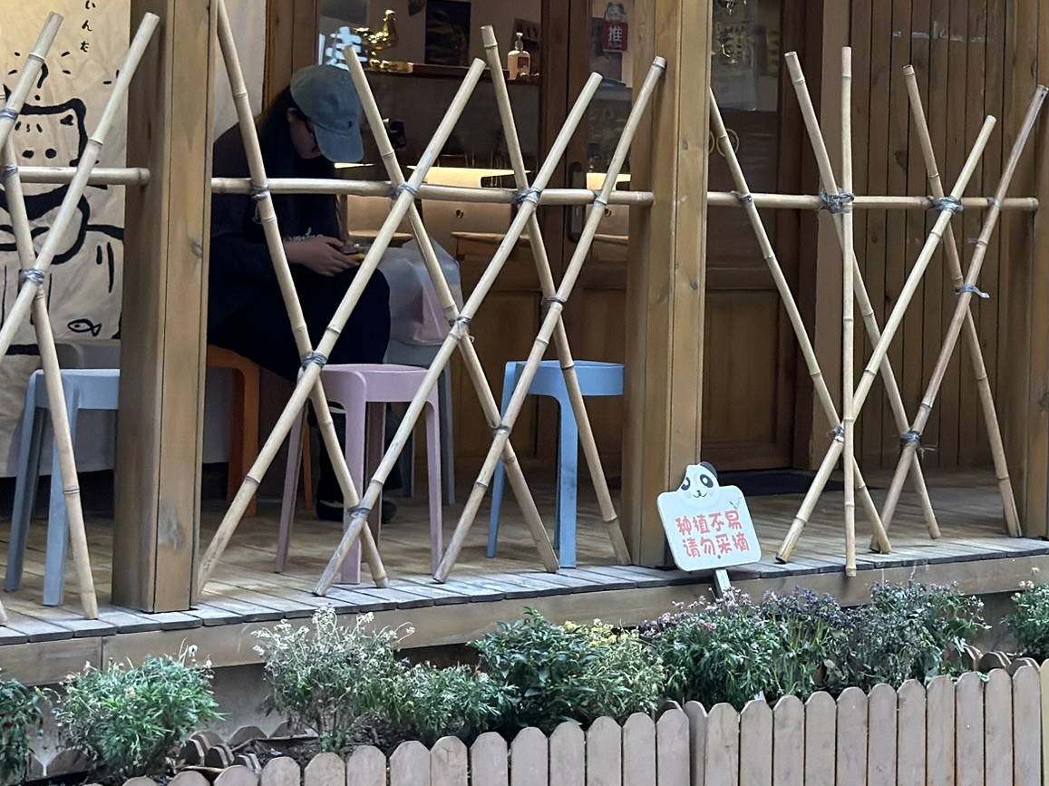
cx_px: 740
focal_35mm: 85
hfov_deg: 22.9
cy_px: 159
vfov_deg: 17.2
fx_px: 2575
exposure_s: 1/541
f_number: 1.78
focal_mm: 6.76
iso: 400
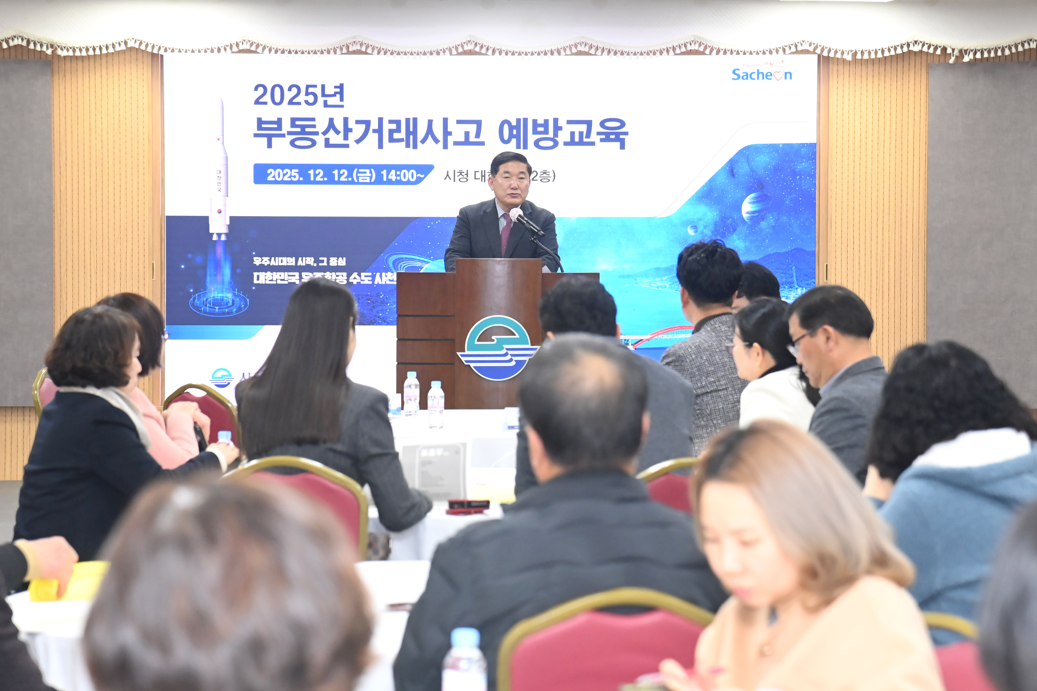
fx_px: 3456
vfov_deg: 11.4
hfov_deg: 17.1
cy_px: 346
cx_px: 518
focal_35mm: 120
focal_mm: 120
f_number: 6.3
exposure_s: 1/250
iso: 4000
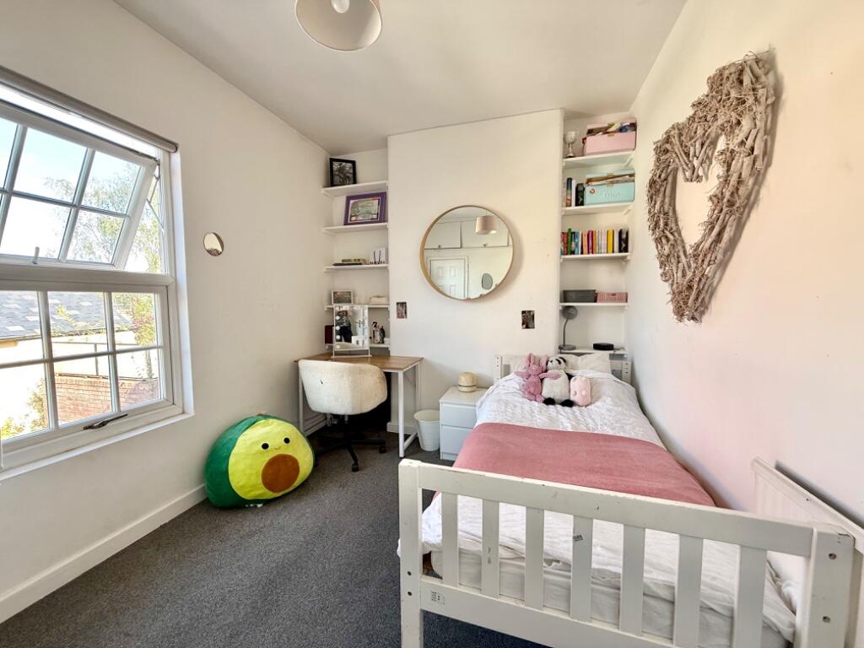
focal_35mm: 14
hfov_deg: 102.1
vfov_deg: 85.7
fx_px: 349
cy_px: 324
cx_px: 432
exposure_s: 1/99
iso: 125
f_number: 2.2
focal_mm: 2.22
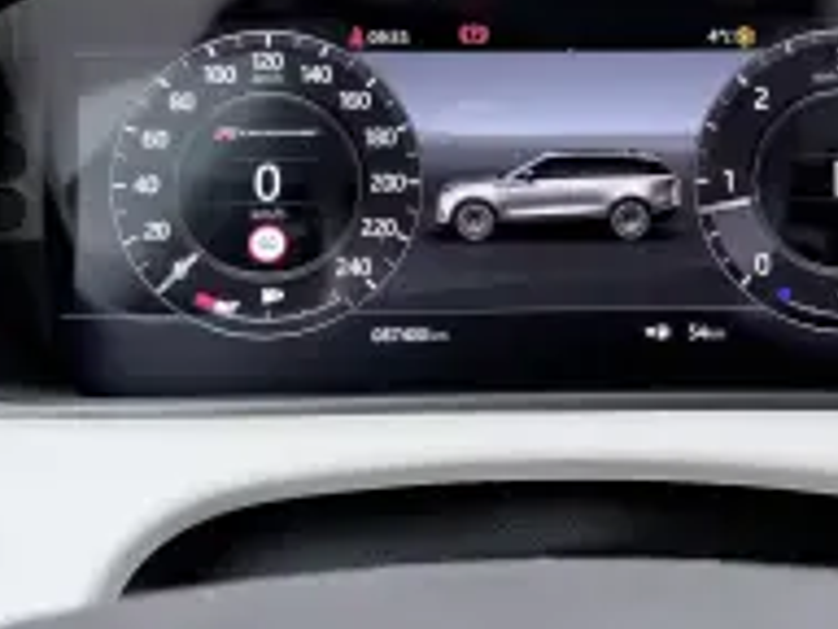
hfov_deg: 41.5
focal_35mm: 45
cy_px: 127
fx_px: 1089
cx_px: 563
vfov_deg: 31.4
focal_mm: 6.76
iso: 125
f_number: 1.78
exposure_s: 1/121
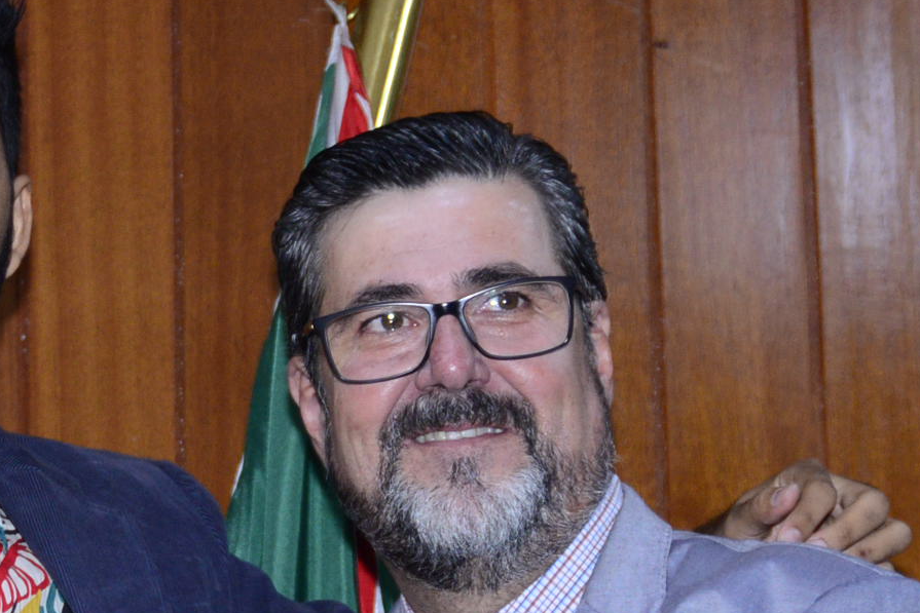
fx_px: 4984
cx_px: 244
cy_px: 623
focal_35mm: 195
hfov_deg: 10.5
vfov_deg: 7.0
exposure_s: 1/125
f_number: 5
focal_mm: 58
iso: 2000
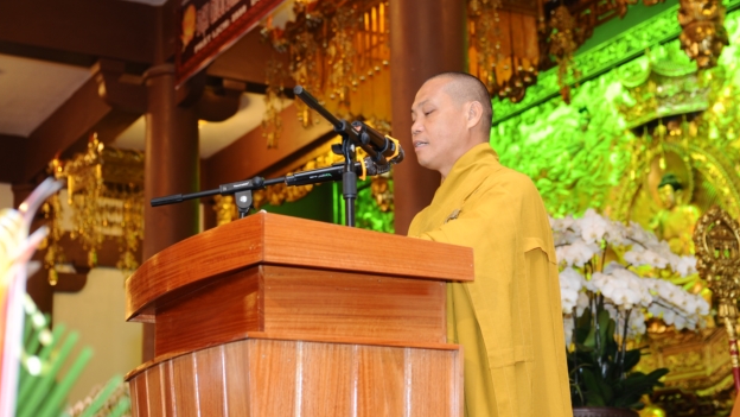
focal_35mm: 74
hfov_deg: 28.6
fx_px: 1452
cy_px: 218
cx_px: 370
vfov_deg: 16.3
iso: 640
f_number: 5.6
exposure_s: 1/30
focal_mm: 70
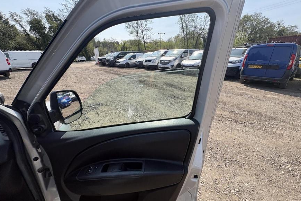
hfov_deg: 100.4
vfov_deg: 77.3
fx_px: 125
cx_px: 150
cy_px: 104
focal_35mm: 15
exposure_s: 1/1078
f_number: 2.2
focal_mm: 2.22
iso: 40
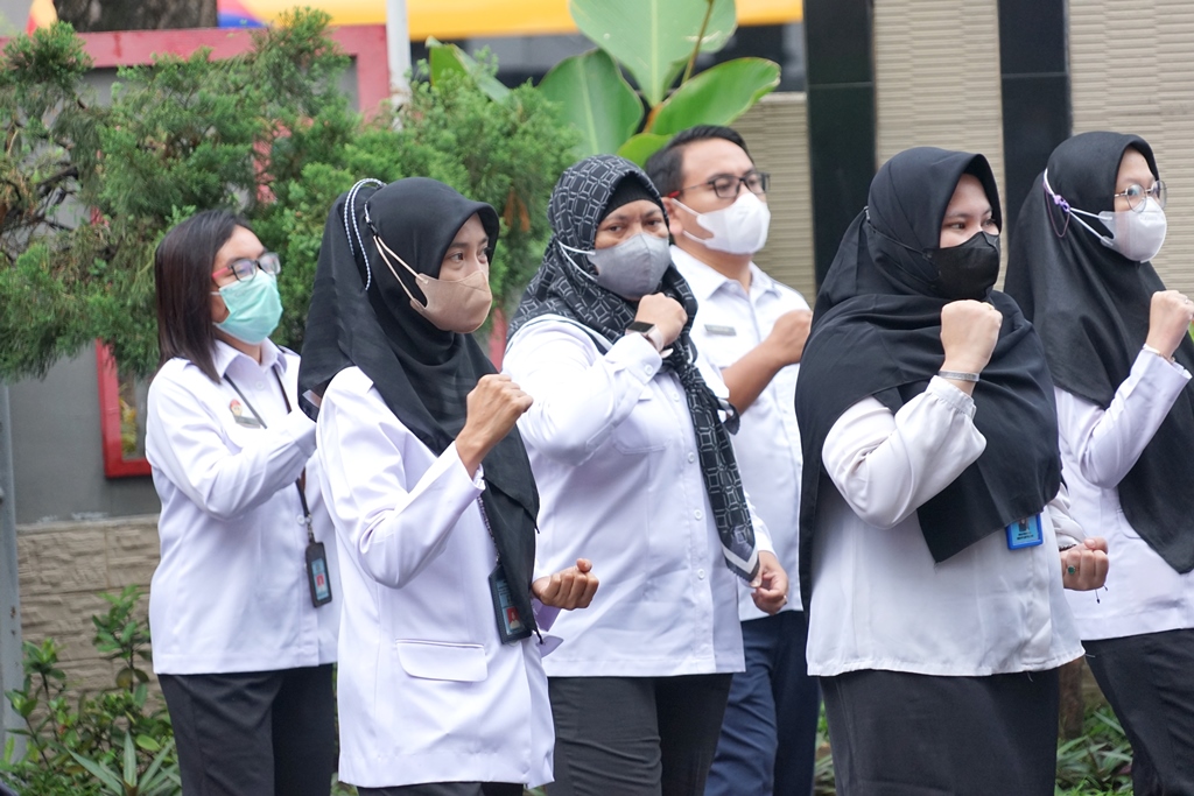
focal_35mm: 184
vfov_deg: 7.5
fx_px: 6103
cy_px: 398
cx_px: 597
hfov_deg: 11.2
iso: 1000
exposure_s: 1/200
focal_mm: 184
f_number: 6.3
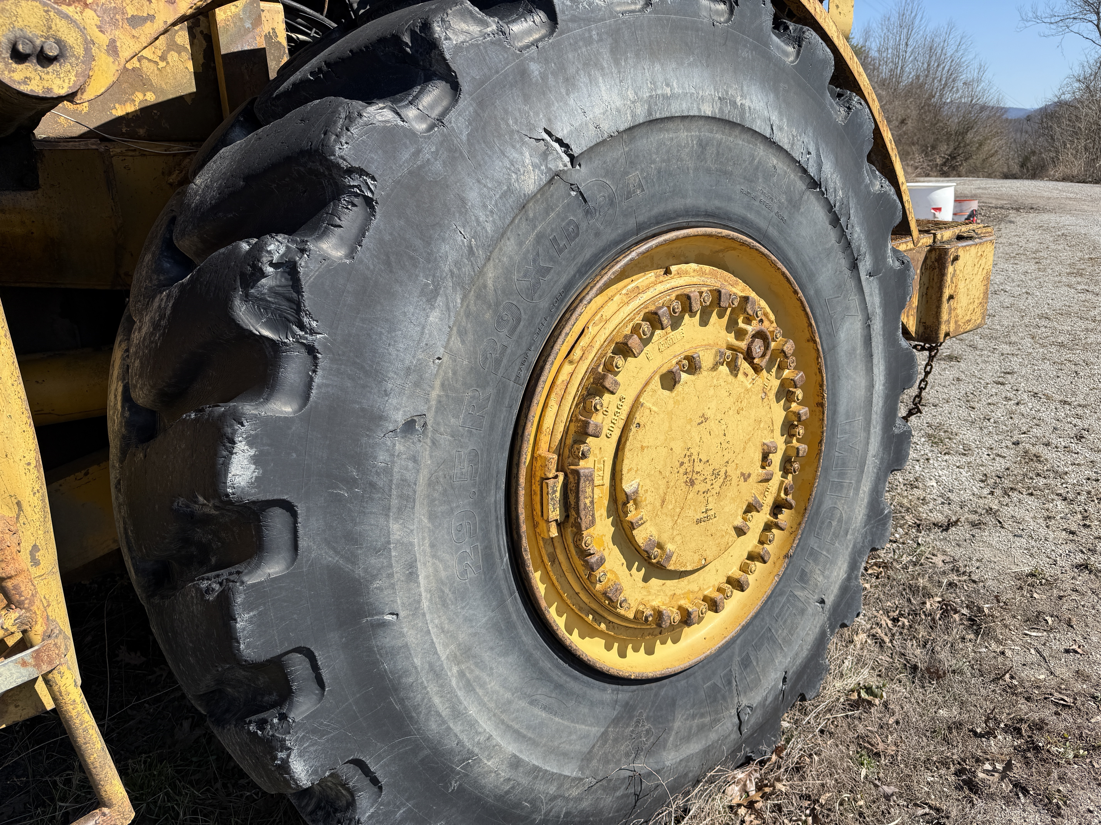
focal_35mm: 24
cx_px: 550
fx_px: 763
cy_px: 412
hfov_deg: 71.6
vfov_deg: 56.8
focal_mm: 6.76
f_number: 1.78
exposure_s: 1/3021
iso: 80
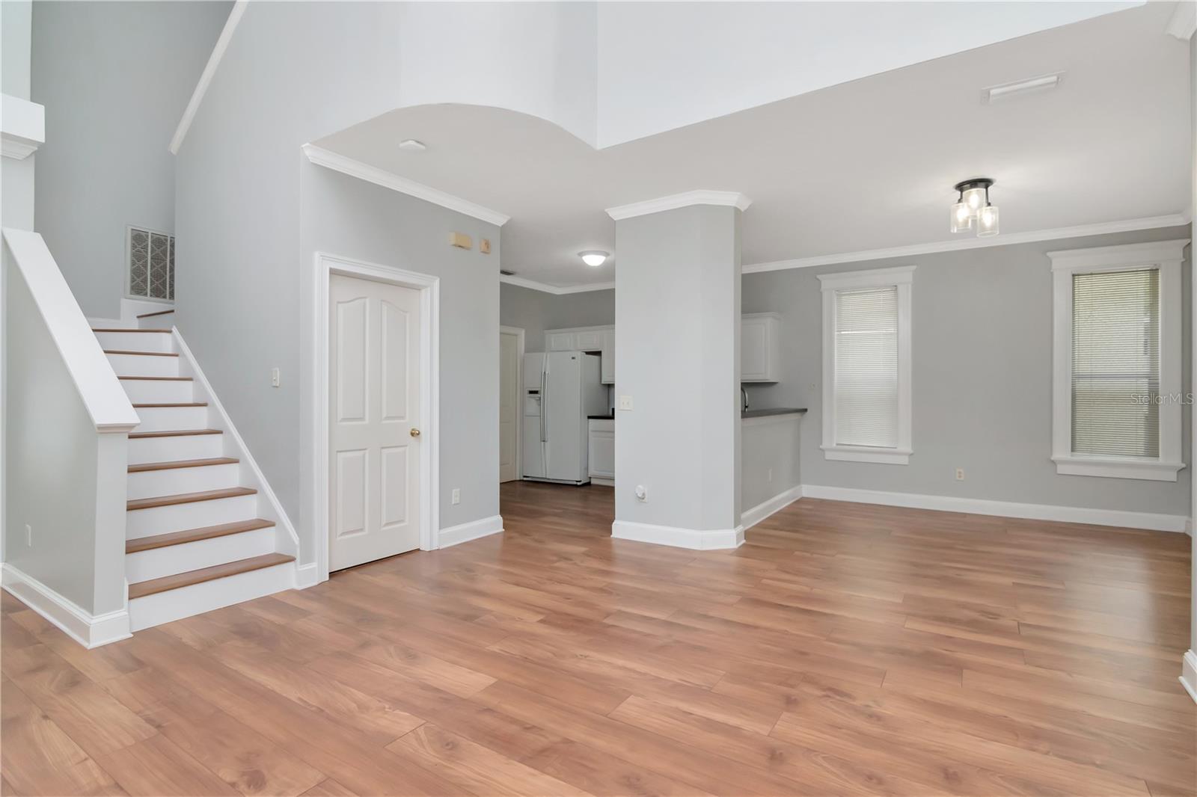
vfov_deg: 72.0
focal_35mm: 16
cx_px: 598
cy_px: 398
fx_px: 548
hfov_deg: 95.0
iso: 800
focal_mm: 11
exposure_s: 1/200
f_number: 9
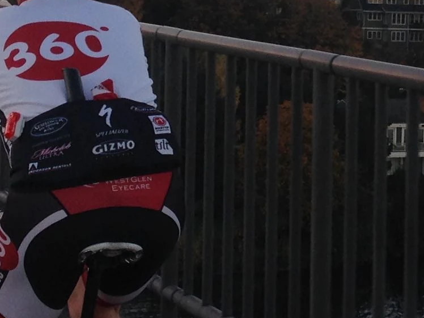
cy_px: 9
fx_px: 1764
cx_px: 481
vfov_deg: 10.2
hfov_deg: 13.4
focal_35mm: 144
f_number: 2.4
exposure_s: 1/194
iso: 50
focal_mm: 4.12
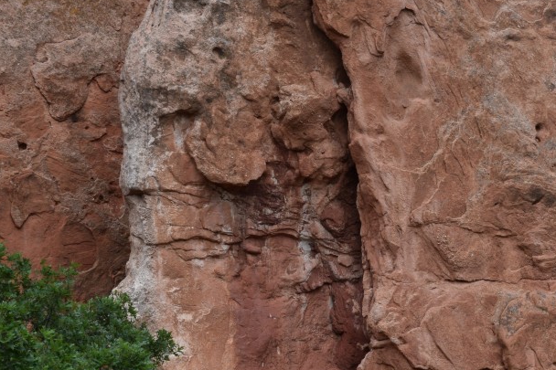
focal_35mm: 183
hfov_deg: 11.1
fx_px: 2827
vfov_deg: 7.5
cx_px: 540
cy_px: 350
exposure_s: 1/250
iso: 200
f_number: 8
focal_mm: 55
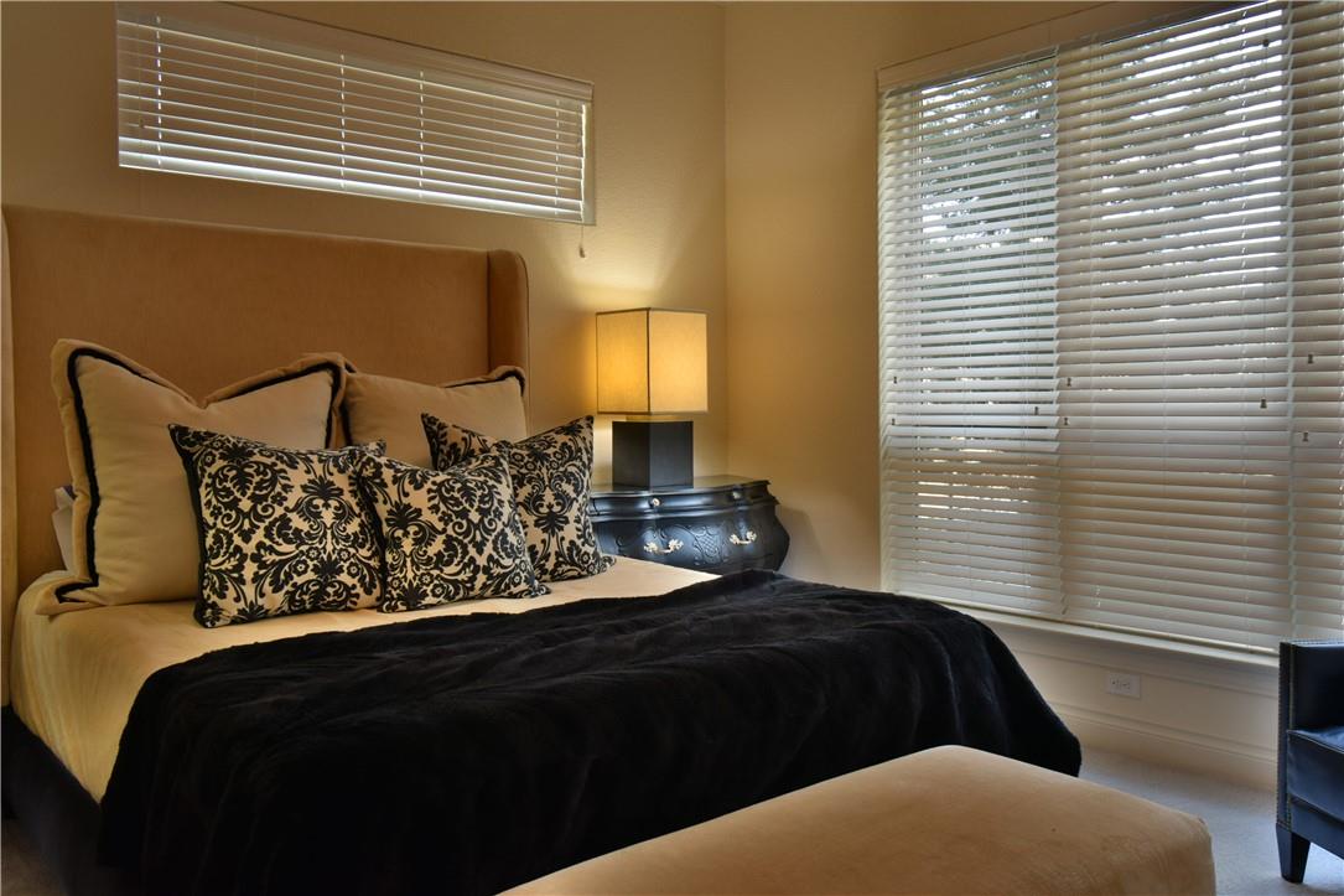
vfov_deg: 43.6
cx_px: 672
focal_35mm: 30
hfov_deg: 61.9
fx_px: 1120
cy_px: 448
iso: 400
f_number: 5.6
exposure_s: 1/30
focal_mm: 20
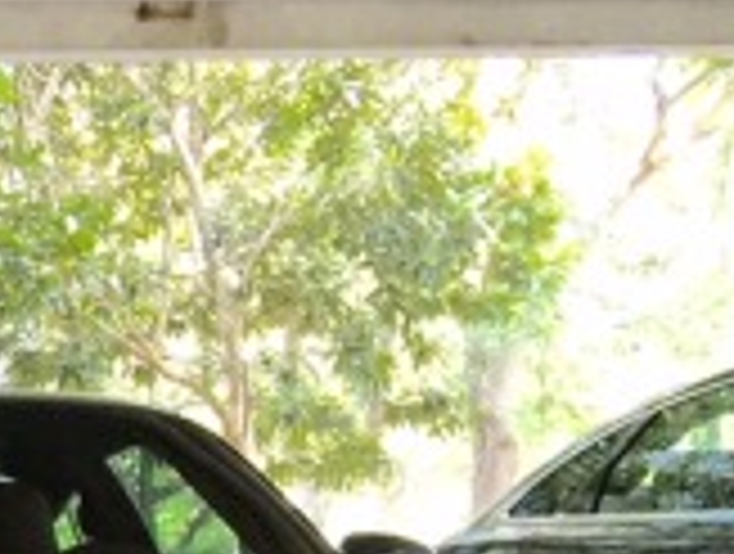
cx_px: -729
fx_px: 3018
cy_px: 869
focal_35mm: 142
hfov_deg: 12.3
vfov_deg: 10.1
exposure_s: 1/30
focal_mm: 4.2
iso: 32
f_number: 2.2
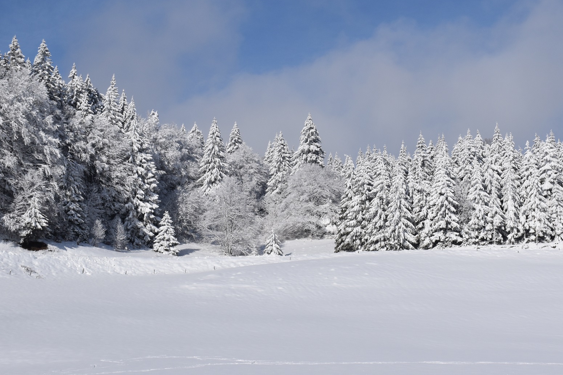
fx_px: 970
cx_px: 323
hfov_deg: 32.3
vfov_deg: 21.9
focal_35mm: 62
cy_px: 156
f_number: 8
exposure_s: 1/2000
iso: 250
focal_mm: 32
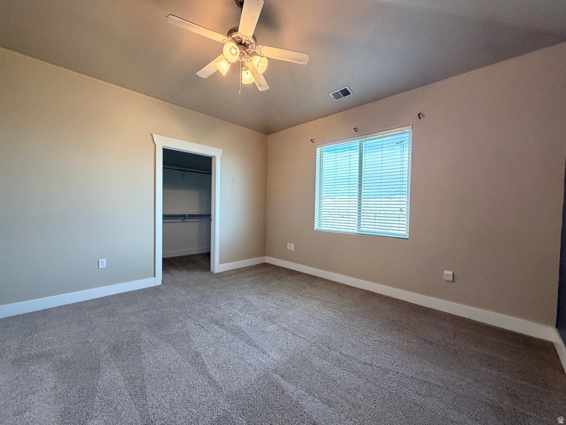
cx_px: 283
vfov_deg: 85.7
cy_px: 212
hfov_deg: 102.1
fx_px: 229
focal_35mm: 14
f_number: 2.2
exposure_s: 1/60
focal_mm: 2.22
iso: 320
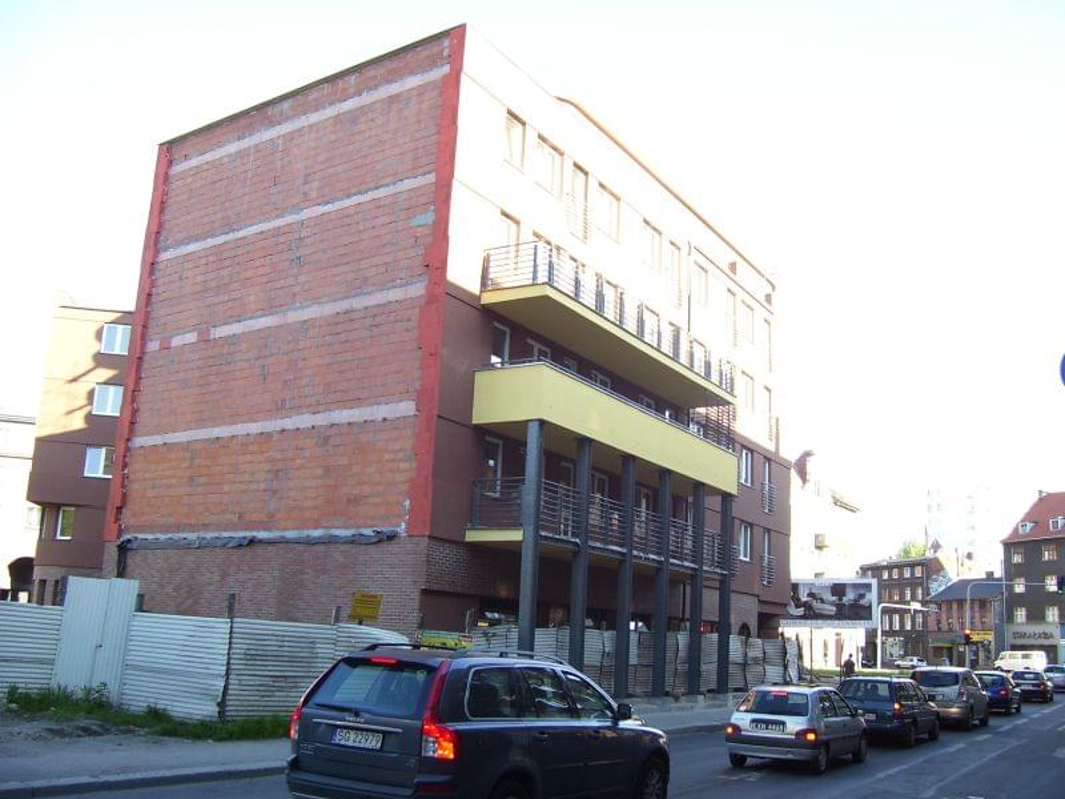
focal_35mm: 34
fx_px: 1046
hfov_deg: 54.0
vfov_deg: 41.8
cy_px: 400
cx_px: 532
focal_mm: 5.6
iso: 80
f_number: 2.7
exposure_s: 1/125
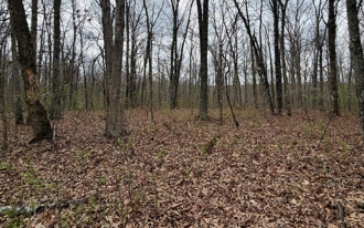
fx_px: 179
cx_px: 200
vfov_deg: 63.5
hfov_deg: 90.8
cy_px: 79
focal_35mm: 18
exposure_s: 1/770
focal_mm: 2.22
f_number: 2.2
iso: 25
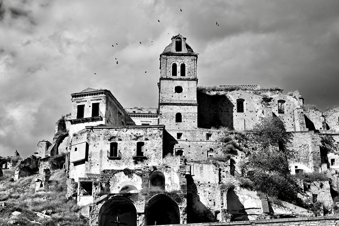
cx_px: 170
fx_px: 659
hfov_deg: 28.8
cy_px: 113
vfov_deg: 19.5
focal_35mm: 70
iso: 50
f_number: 8
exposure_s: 1/350
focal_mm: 70
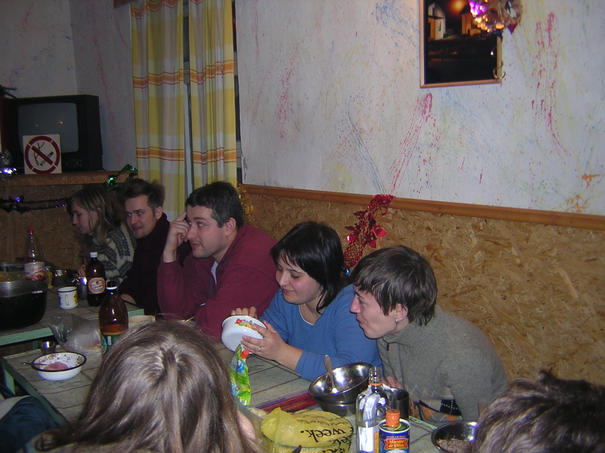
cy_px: 226
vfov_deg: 39.7
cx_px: 302
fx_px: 629
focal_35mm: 36
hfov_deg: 51.4
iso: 124
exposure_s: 1/60.1
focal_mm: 4.7
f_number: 2.6
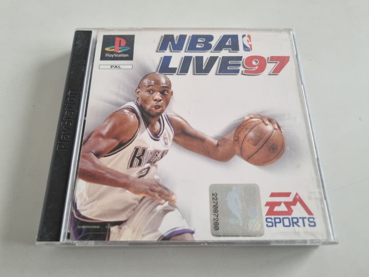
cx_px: 184
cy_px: 138
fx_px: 277
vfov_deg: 53.1
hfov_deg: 67.3
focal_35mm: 26
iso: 320
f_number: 1.8
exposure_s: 1/50
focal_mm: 5.4
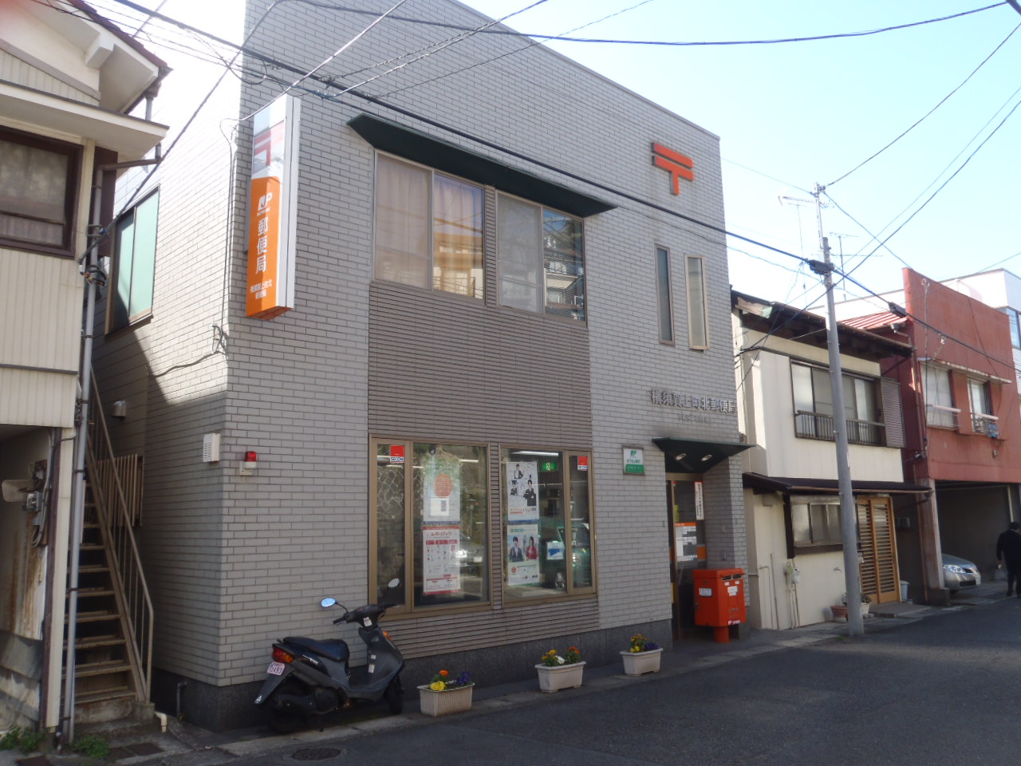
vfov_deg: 49.7
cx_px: 510
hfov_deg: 63.4
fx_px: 826
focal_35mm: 28
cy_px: 383
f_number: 4
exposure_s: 1/125
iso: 64
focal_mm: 5
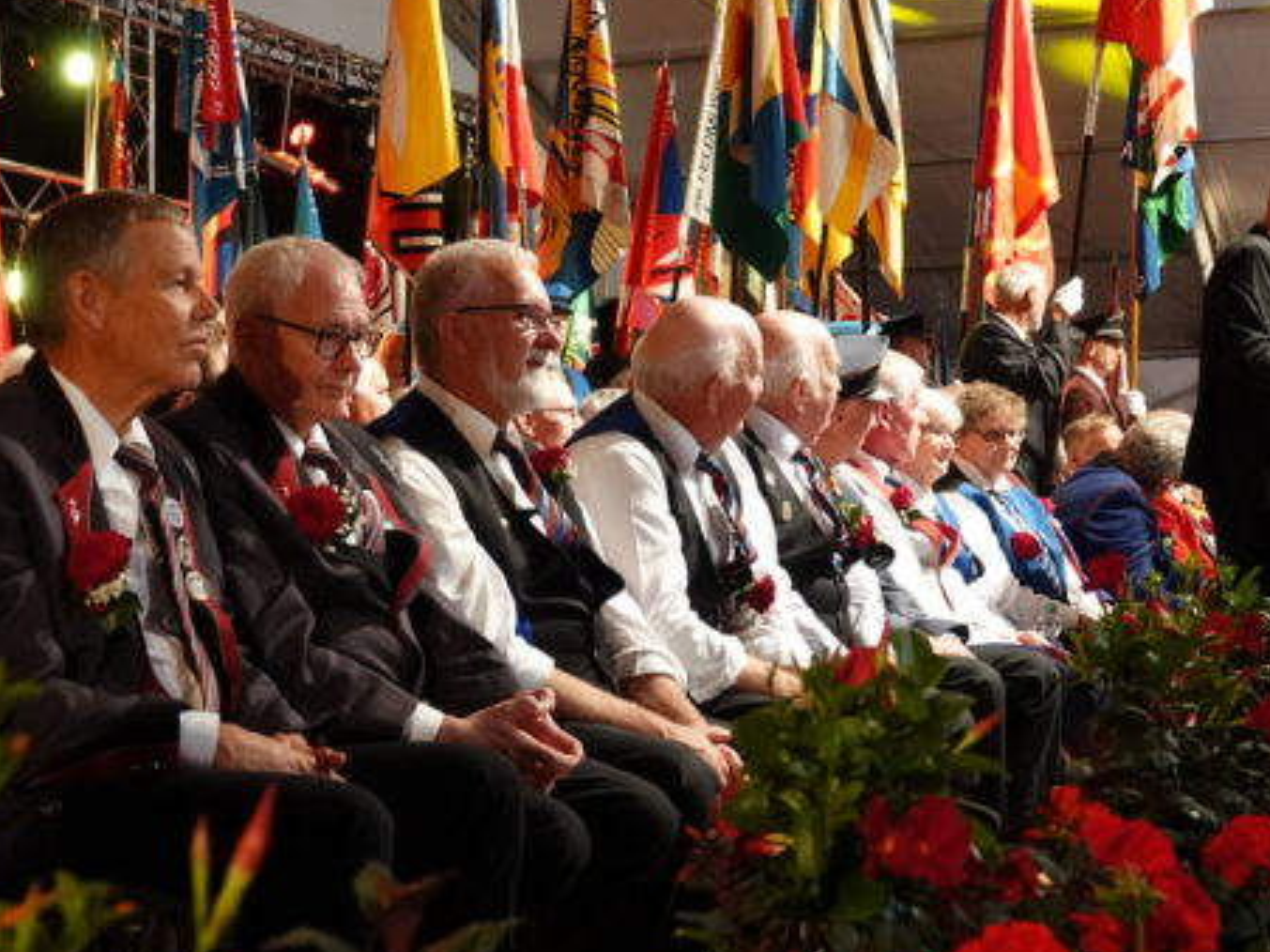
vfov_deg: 24.0
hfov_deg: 31.6
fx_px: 2237
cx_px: 752
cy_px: 500
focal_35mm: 61
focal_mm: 16.31
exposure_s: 1/80
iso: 1600
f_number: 3.2
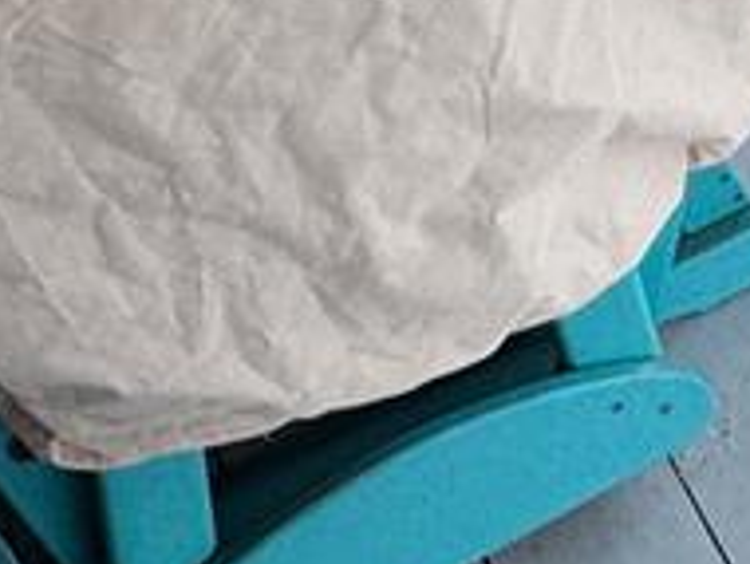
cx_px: 928
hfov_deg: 17.6
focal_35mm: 106
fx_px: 2300
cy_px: -801
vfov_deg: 11.5
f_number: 2.2
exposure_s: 1/99
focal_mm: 2.22
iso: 64
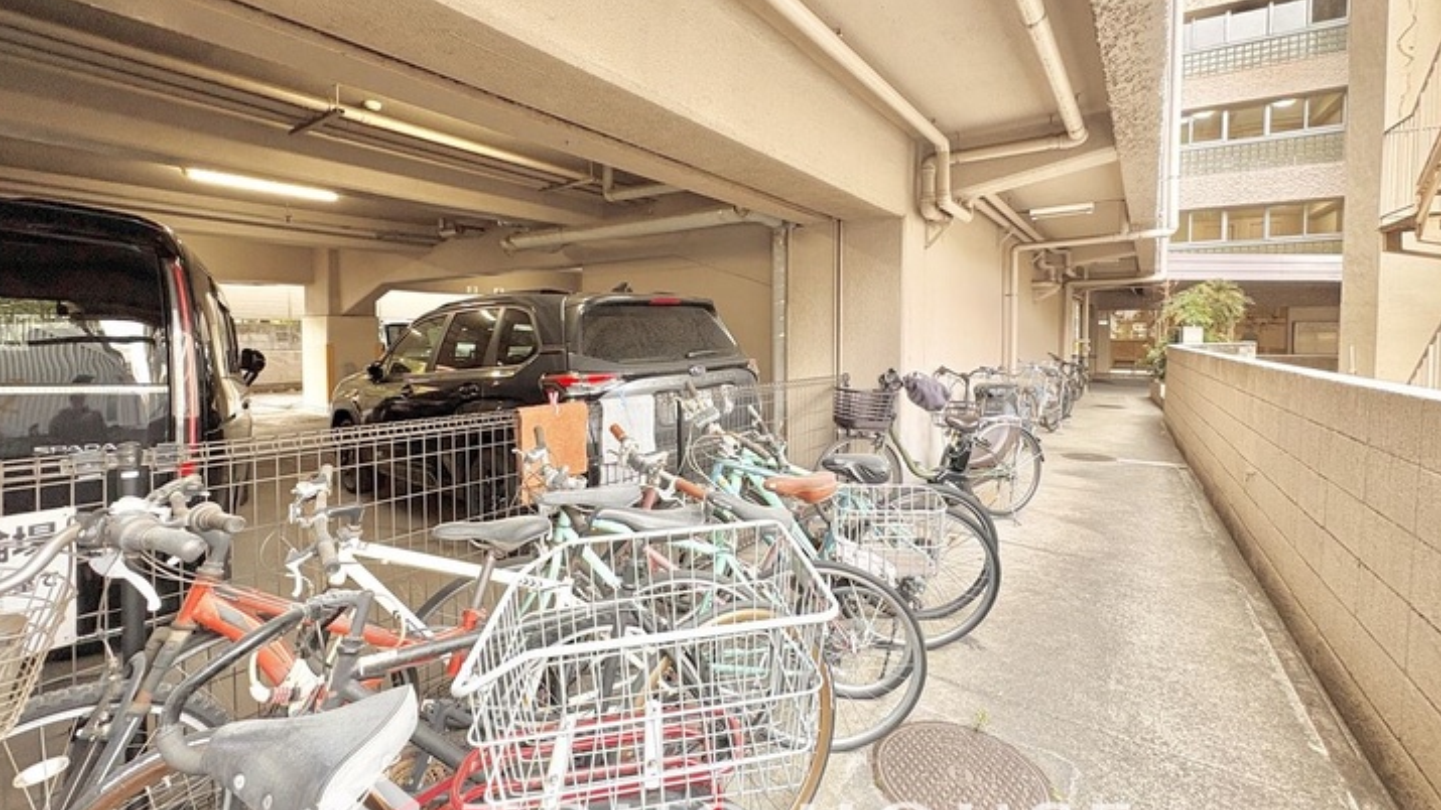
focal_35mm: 16
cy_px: 354
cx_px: 728
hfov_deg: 99.4
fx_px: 611
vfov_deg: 66.8
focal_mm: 2.22
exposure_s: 1/90
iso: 250
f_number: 2.2
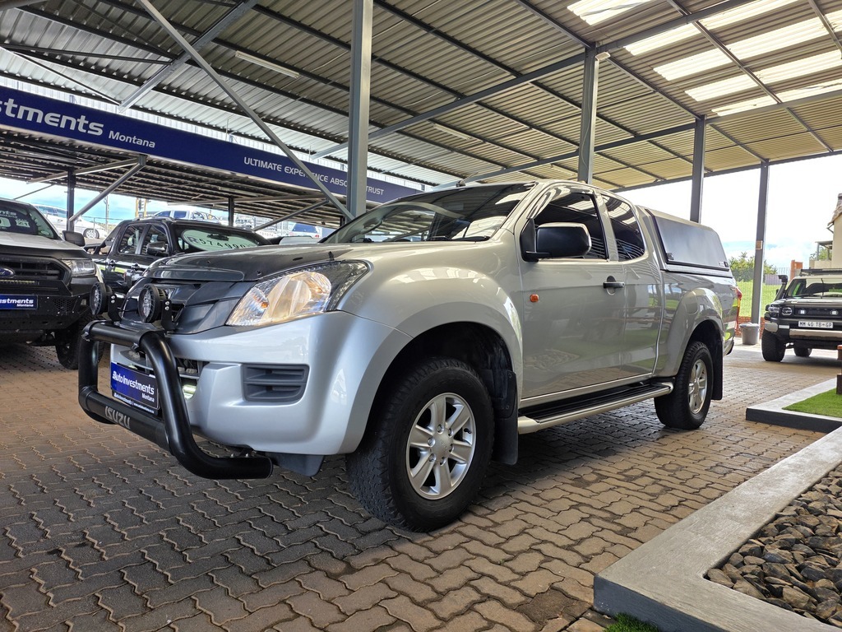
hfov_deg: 73.9
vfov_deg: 58.9
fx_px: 559
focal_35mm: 23
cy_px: 316
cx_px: 421
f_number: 1.7
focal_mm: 6.25
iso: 50
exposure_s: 1/359
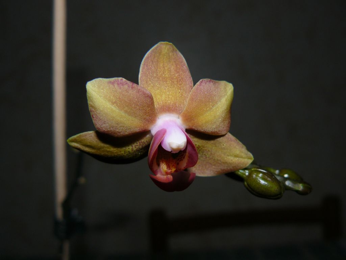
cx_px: 173
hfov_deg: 51.4
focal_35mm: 36
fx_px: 360
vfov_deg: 39.7
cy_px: 130
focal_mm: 6
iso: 100
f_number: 2.8
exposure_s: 1/30
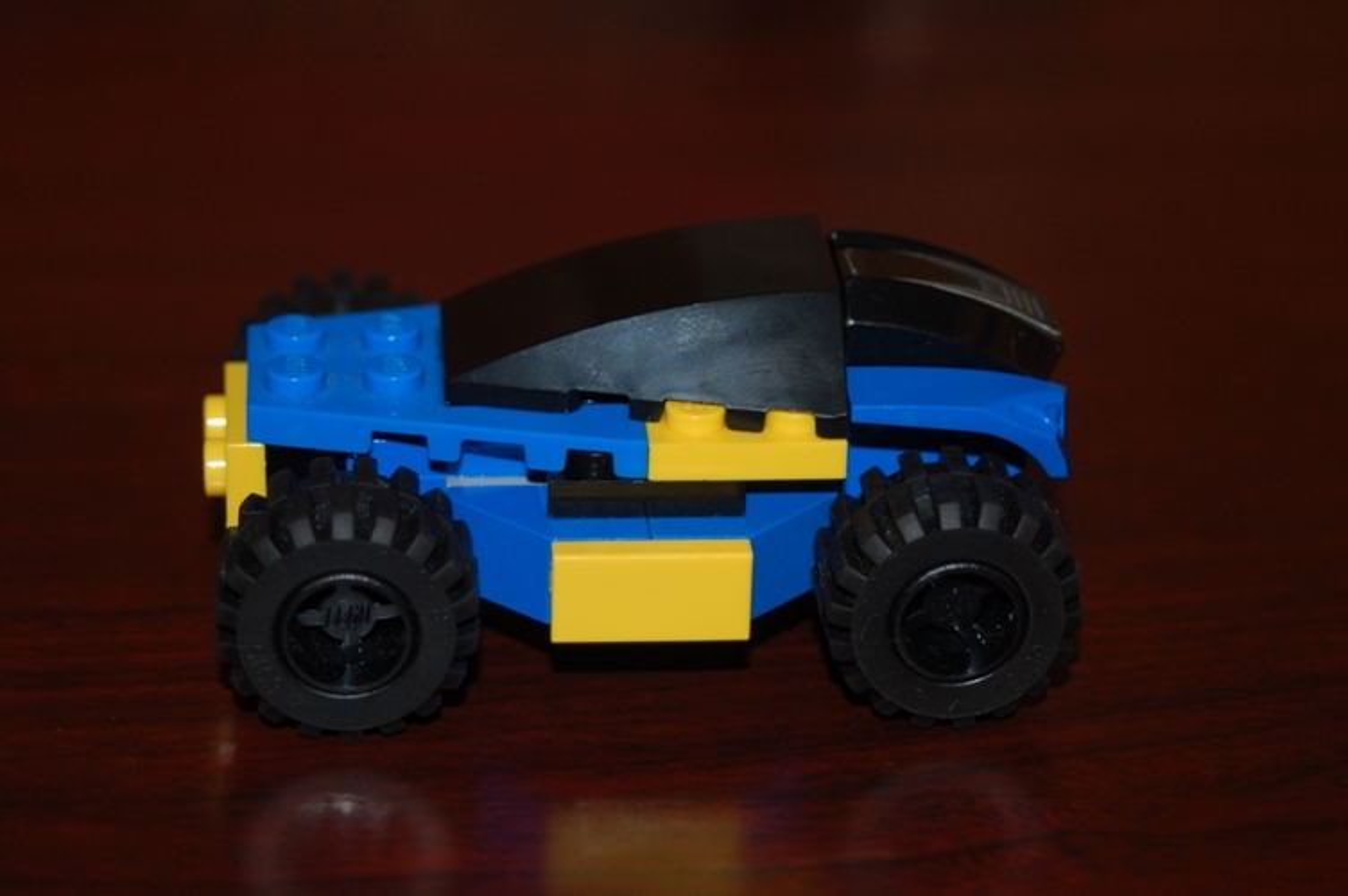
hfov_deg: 17.1
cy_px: 448
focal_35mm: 120
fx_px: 4489
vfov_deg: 11.4
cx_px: 674
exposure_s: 1/60
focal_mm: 80
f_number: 5.6
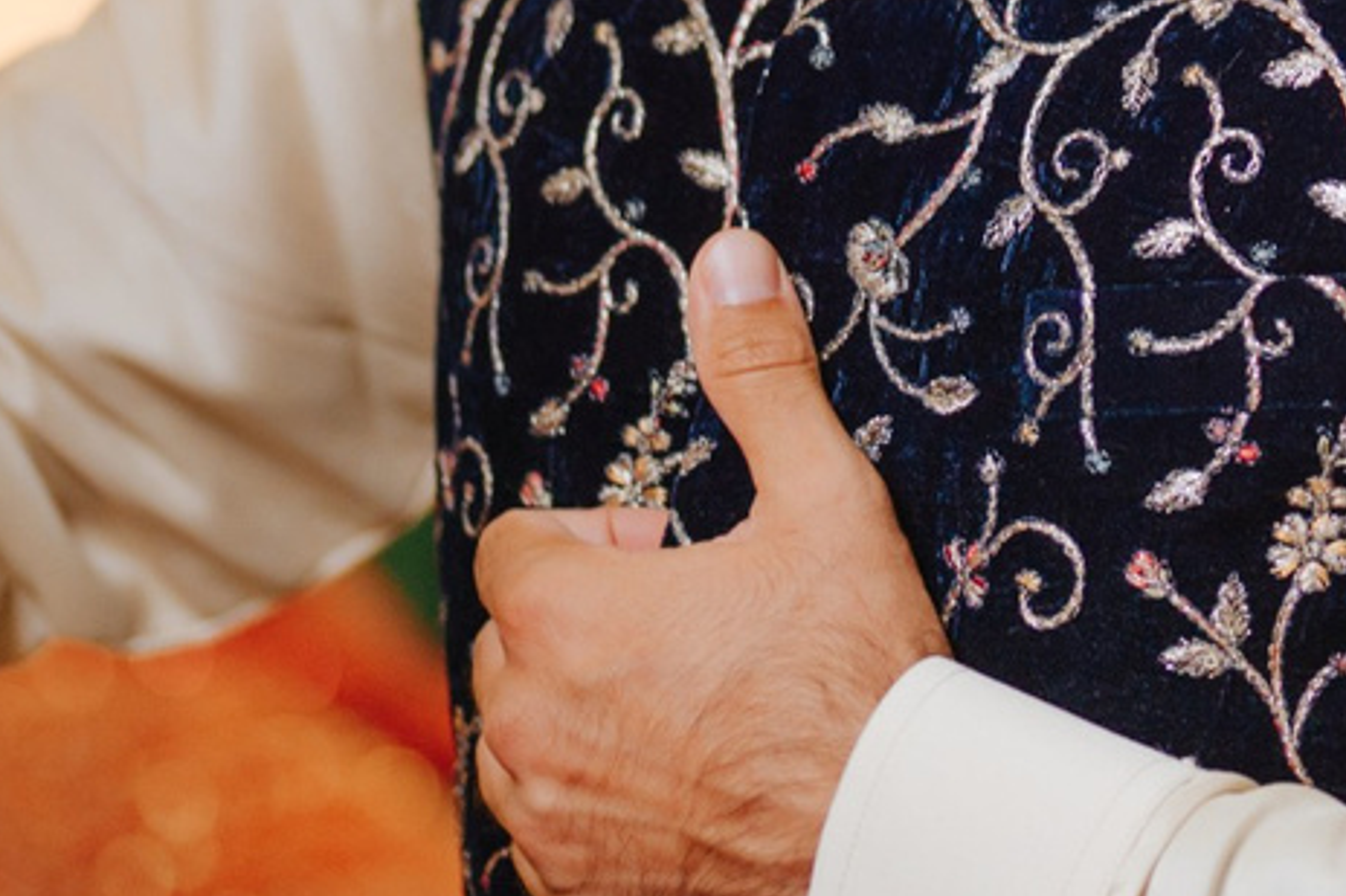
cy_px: -431
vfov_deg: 4.9
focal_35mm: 276
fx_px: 10315
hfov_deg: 7.4
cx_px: 1210
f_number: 1.2
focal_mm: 50
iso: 125
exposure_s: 1/250
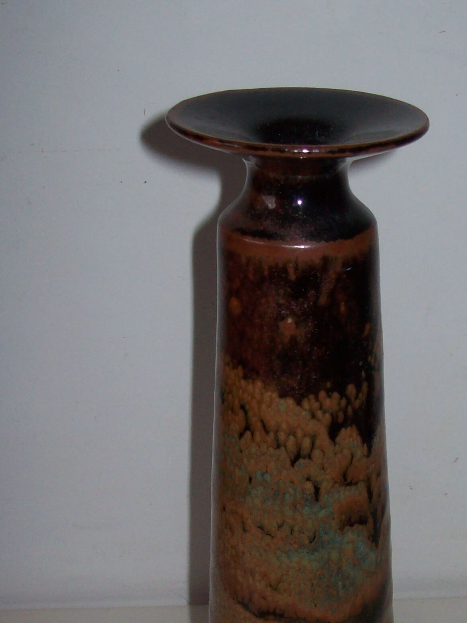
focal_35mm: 66
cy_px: 424
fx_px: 1188
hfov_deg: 22.2
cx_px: 310
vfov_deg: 29.2
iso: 80
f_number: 2.7
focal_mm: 6
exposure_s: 1/64
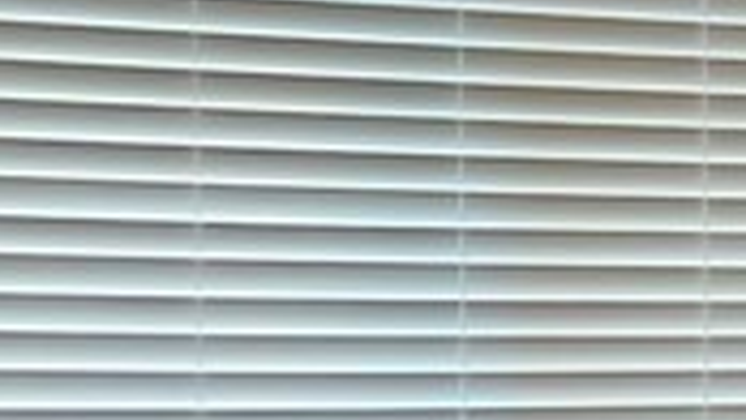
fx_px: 3304
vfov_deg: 7.2
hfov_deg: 10.9
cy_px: 437
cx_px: 1801
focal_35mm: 167
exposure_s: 1/60
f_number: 1.5
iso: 80
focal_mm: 5.7
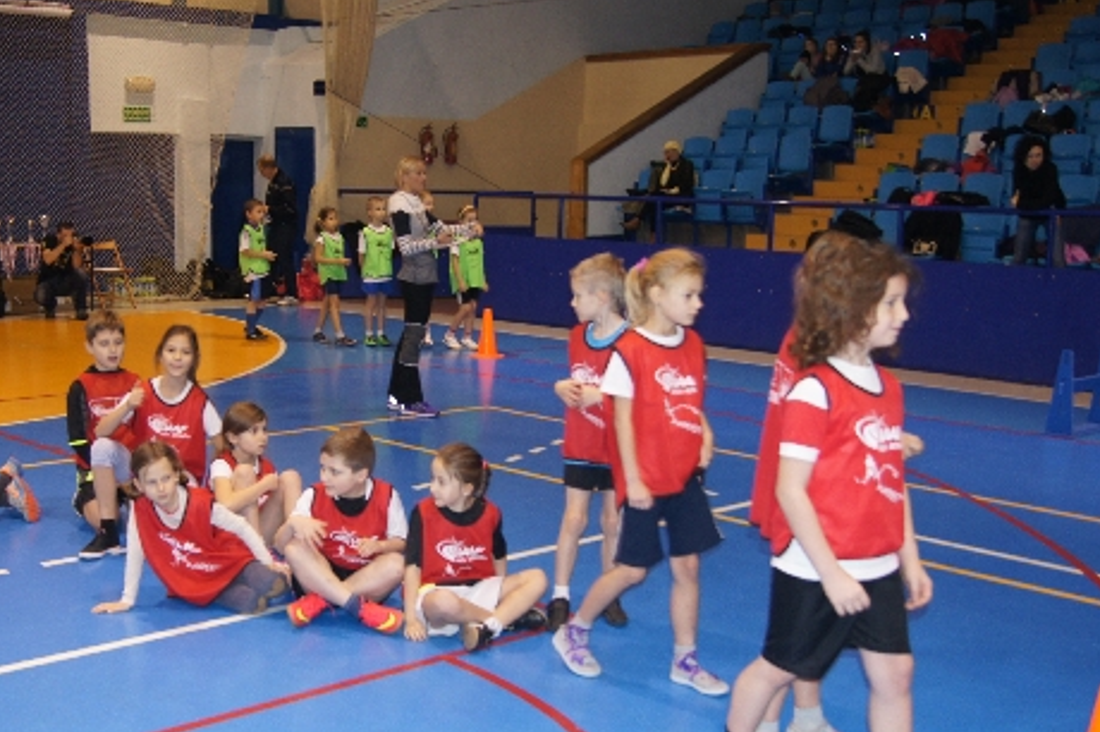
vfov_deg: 28.5
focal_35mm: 47
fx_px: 1435
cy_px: 468
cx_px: 411
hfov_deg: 41.6
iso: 400
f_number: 4
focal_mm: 24
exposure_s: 1/60
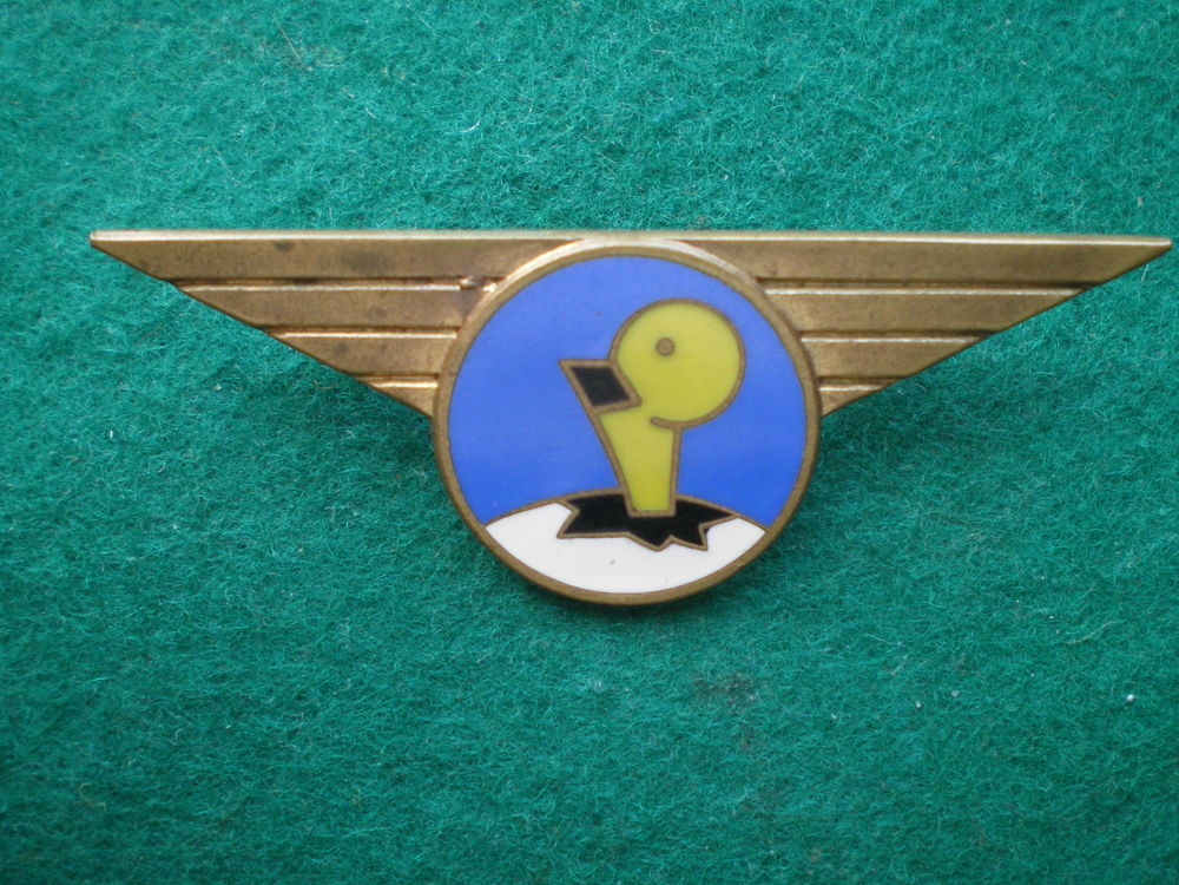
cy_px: 442
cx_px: 590
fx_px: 1294
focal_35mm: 38
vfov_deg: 37.7
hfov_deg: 49.0
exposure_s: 1/50
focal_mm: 6.3
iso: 200
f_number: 3.1
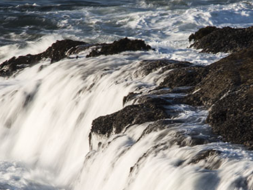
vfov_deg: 1.9
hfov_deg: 2.5
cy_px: 144
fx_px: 5856
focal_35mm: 801
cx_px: 174
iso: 100
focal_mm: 300
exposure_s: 1/10
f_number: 27
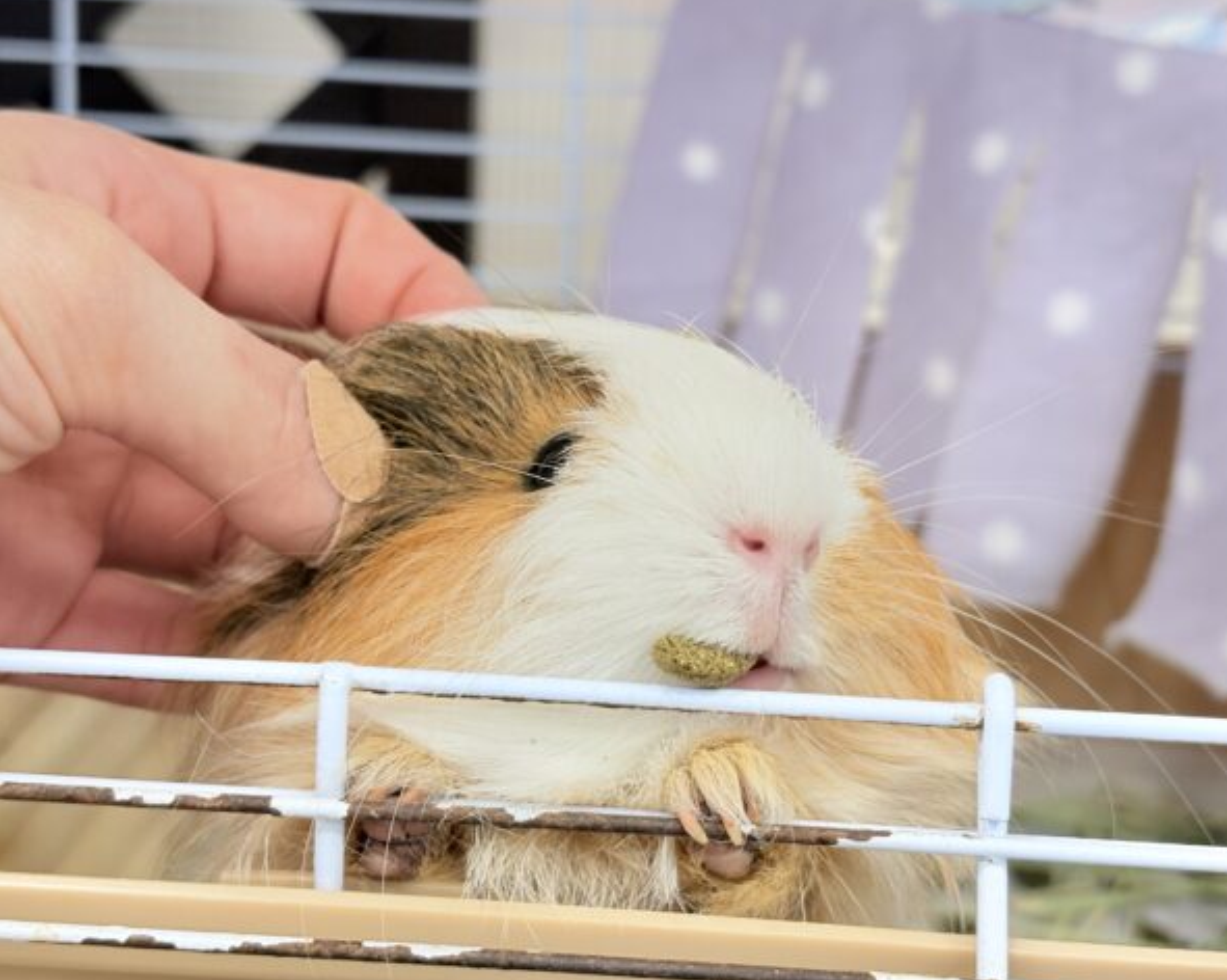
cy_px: 488
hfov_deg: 34.2
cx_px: 627
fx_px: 1996
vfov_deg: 27.6
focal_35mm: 55
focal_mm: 5.96
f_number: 1.6
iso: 64
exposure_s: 1/50
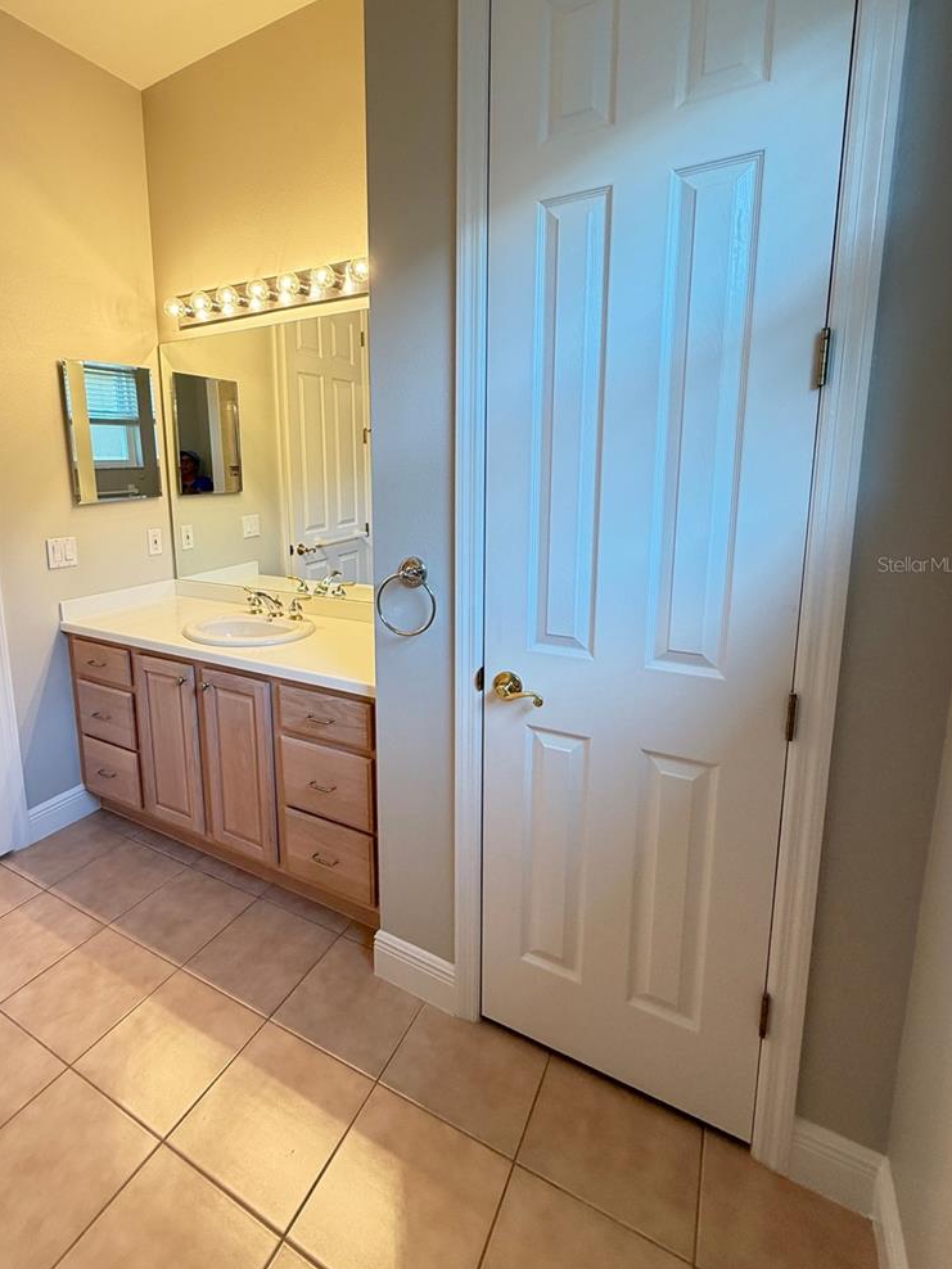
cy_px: 564
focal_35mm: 17
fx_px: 623
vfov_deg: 90.7
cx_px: 391
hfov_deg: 74.1
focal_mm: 2.22
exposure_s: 1/60
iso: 250
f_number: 2.2
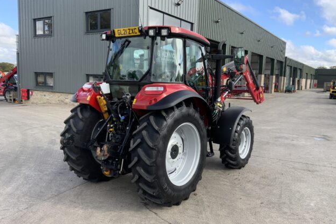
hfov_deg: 60.3
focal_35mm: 31
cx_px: 168
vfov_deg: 42.3
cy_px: 116
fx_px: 289
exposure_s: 1/534
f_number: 1.8
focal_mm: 3
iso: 16
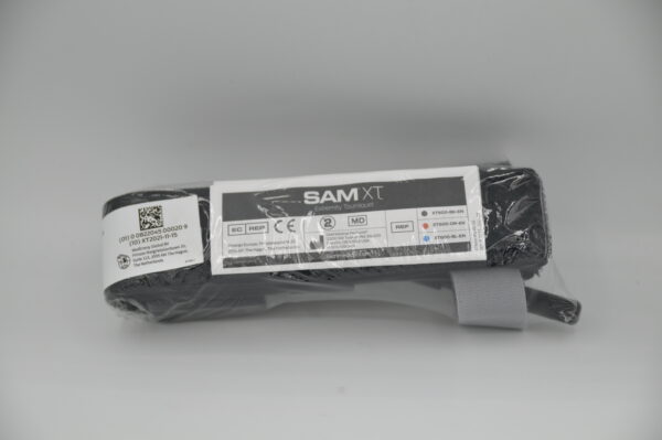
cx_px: 331
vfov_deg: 18.2
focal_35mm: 75
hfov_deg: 27.0
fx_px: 1378
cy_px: 220
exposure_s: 1/1500
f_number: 2.8
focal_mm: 50
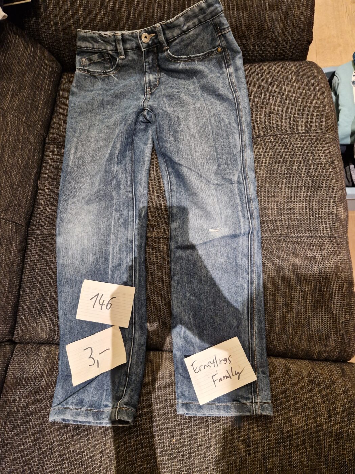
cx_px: 178
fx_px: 314
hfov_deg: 58.9
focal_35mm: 23
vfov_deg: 73.9
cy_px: 237
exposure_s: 1/50
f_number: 1.8
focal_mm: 5.4
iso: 500
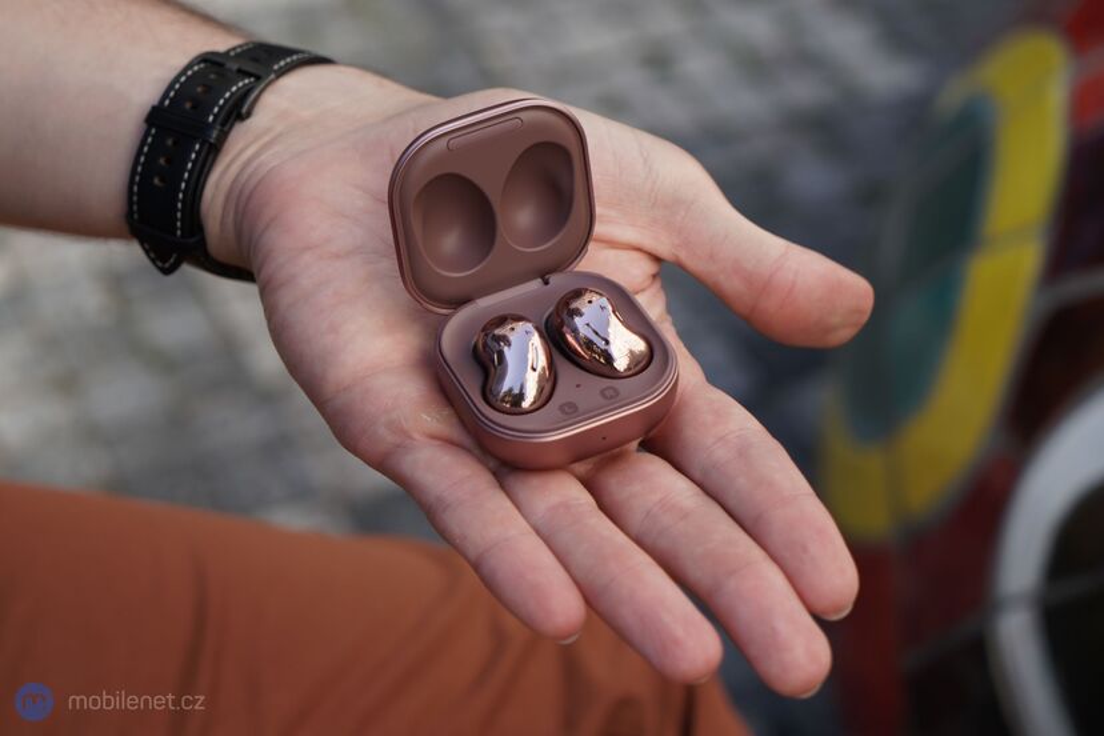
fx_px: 2146
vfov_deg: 19.5
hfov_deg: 28.8
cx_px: 552
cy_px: 368
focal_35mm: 70
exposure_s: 1/160
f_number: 5.6
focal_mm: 70
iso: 160
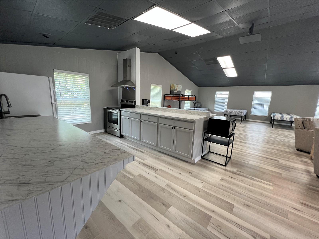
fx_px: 120
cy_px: 120
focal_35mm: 13
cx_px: 160
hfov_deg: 106.2
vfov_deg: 89.9
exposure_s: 1/120
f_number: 1.8
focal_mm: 1.57
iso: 125
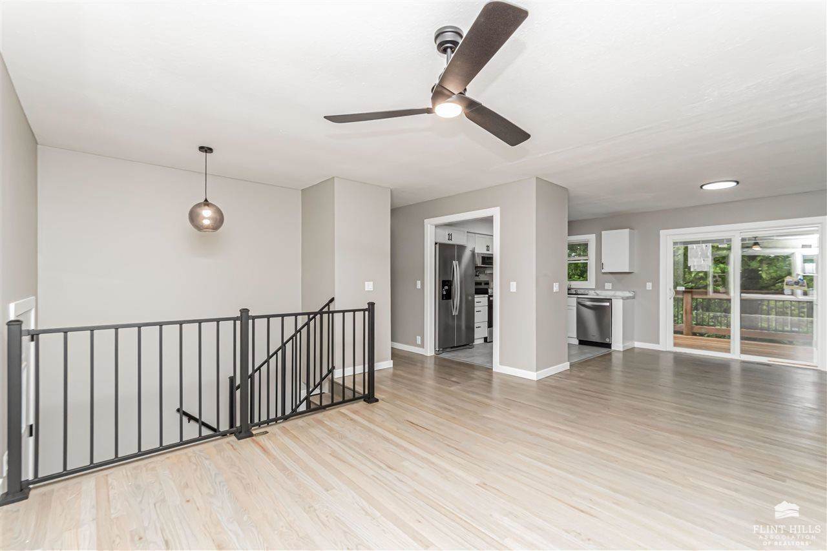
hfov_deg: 100.4
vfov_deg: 77.3
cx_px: 414
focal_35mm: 15
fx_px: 345
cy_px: 276
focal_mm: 10
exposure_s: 1/60
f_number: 10
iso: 1250
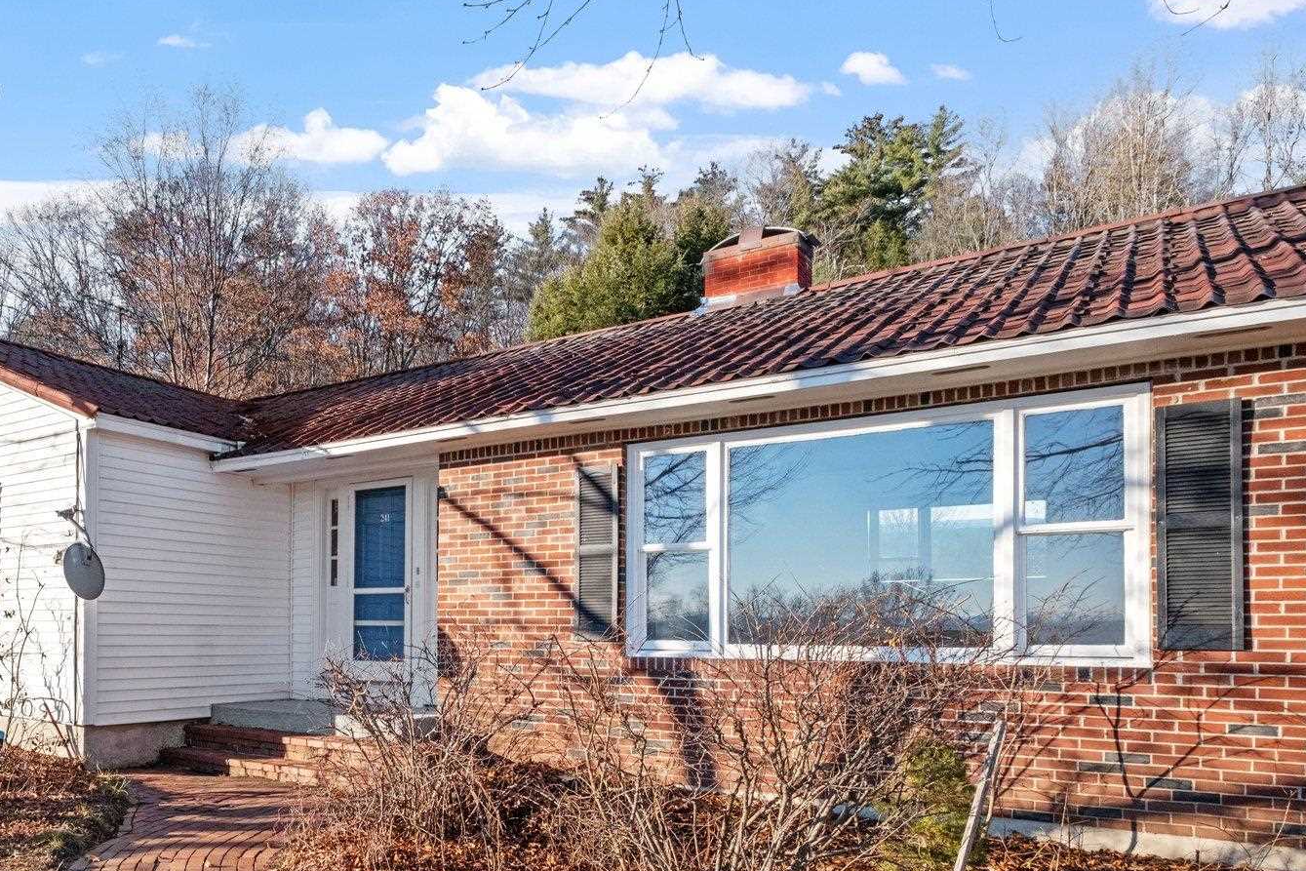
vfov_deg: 48.1
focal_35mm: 26
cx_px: 325
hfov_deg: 65.1
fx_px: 943
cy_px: 625
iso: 500
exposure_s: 1/800
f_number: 8
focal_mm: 11.5
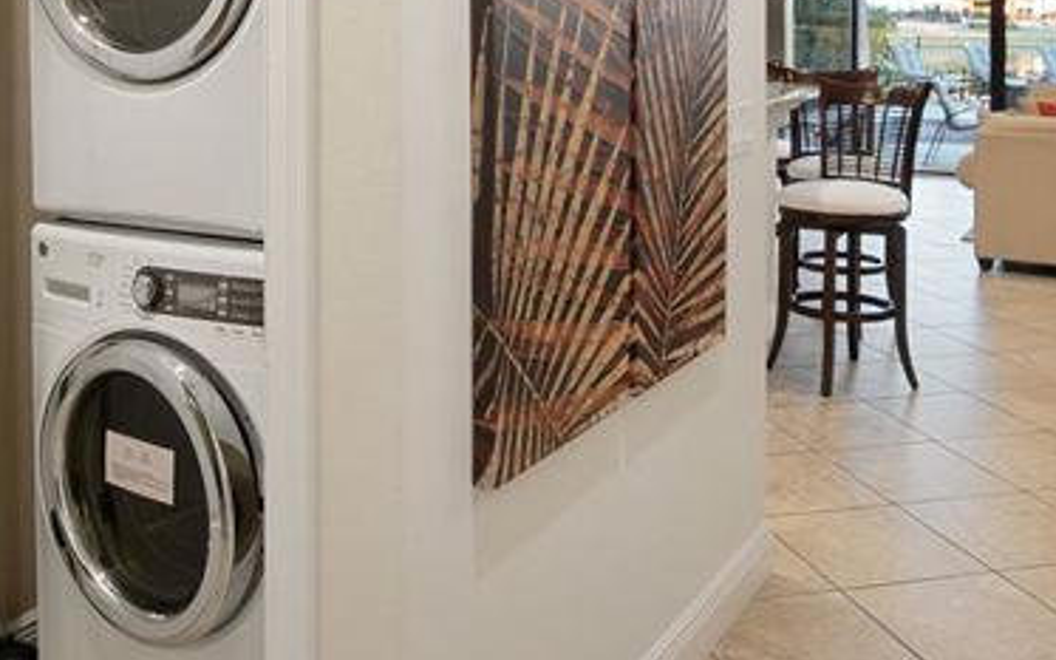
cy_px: 28
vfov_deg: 30.2
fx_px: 1151
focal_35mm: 40
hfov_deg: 49.0
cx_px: 426
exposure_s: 1/60
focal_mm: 10
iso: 3200
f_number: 5
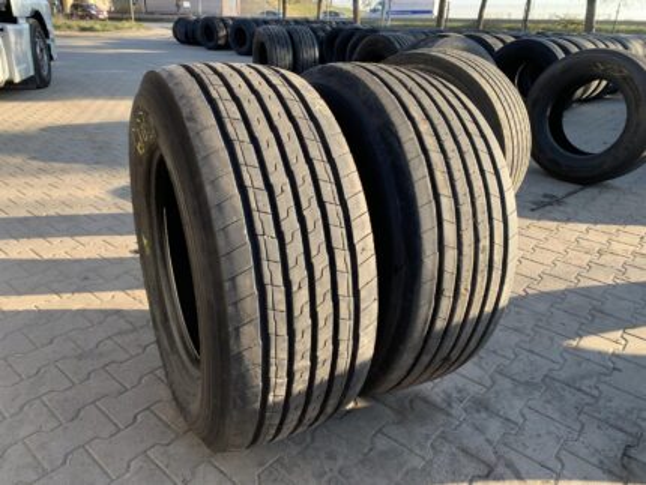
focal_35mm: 26
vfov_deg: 53.1
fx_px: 485
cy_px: 242
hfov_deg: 67.3
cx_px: 323
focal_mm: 4.25
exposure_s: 1/252
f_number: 1.8
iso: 25
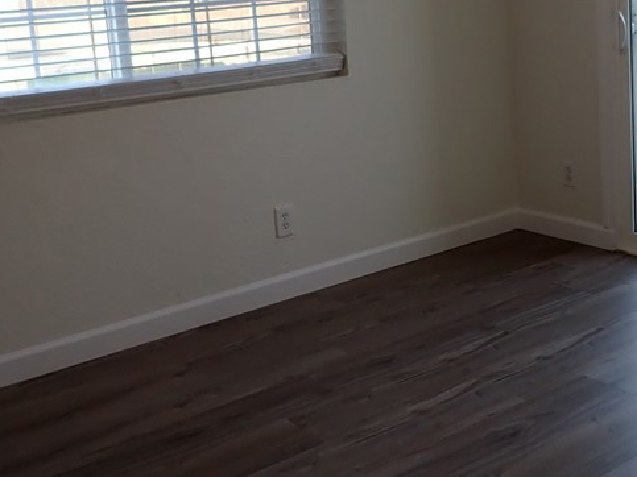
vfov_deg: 27.1
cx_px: 451
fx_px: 975
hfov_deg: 35.6
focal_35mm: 53
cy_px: 120
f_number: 2
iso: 125
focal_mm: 4.5
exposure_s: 1/125
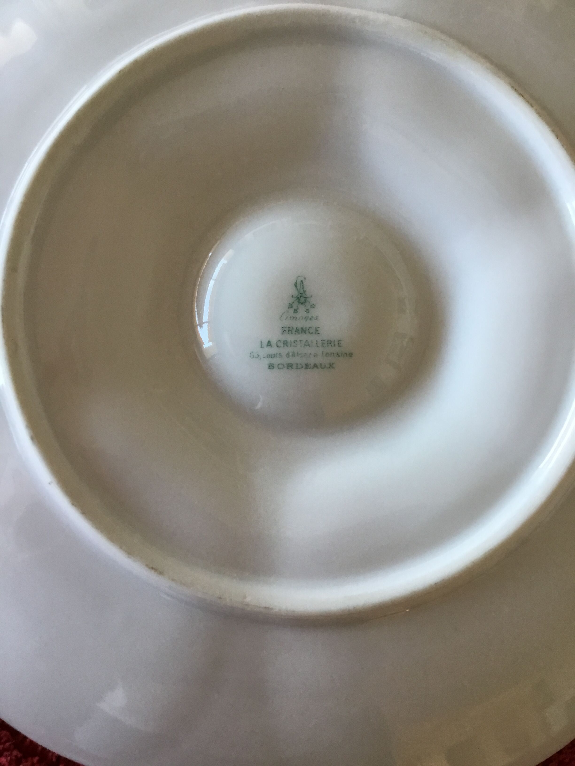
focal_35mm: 31
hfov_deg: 45.4
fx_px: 687
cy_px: 383
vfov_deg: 58.4
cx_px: 288
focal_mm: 3.3
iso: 50
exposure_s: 1/33
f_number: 2.4
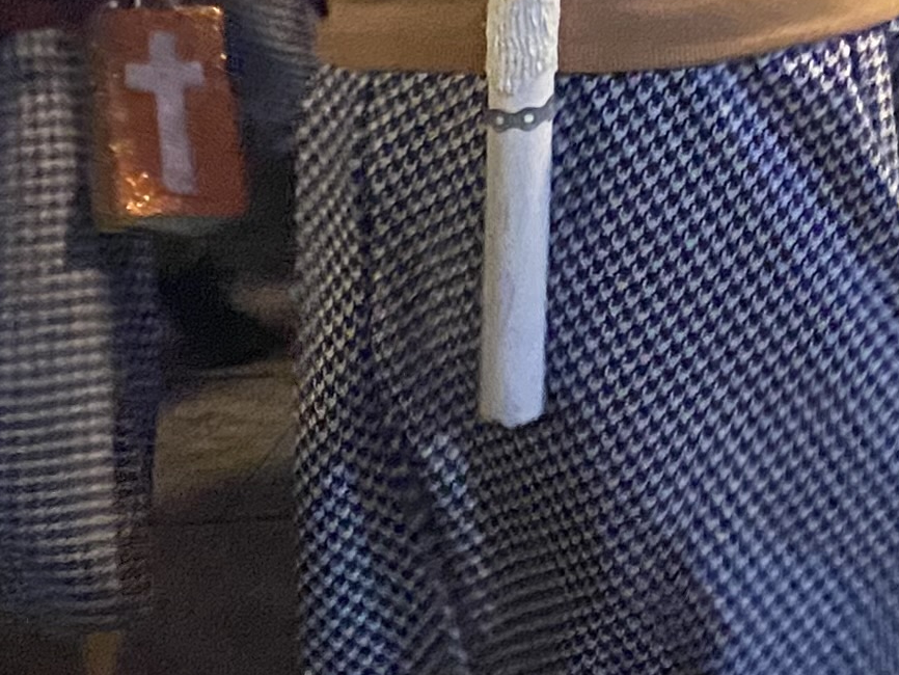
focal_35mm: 121
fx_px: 3143
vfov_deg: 11.6
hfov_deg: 15.0
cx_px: 1395
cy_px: -387
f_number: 1.8
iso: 640
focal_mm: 4.25
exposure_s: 1/33
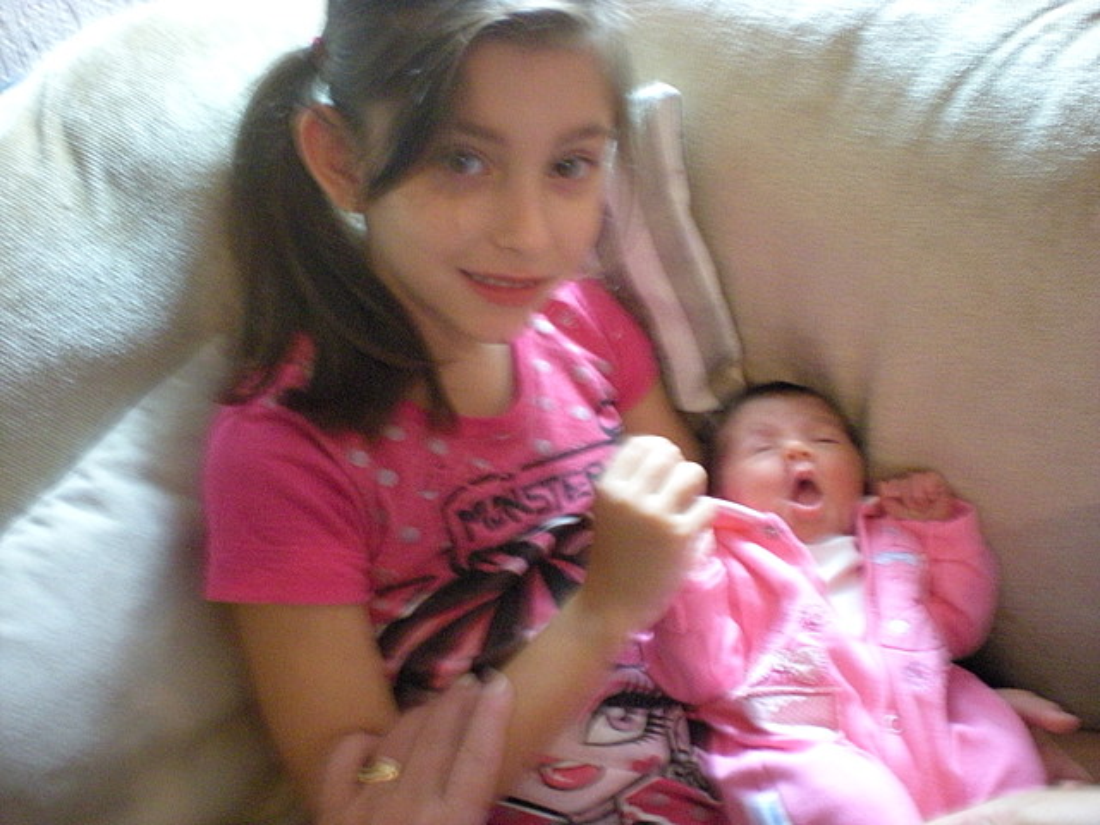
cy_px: 412
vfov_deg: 37.7
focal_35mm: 38
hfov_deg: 49.0
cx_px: 550
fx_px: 1208
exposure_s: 1/8
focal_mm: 6.3
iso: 632
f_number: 3.1
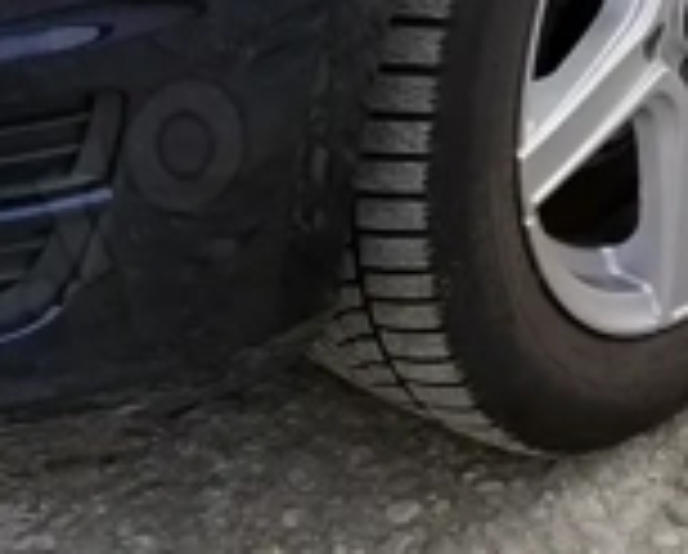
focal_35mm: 172
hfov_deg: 11.2
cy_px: -635
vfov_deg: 8.4
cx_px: 288
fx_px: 3509
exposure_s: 1/570
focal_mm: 3.95
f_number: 1.8
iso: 50
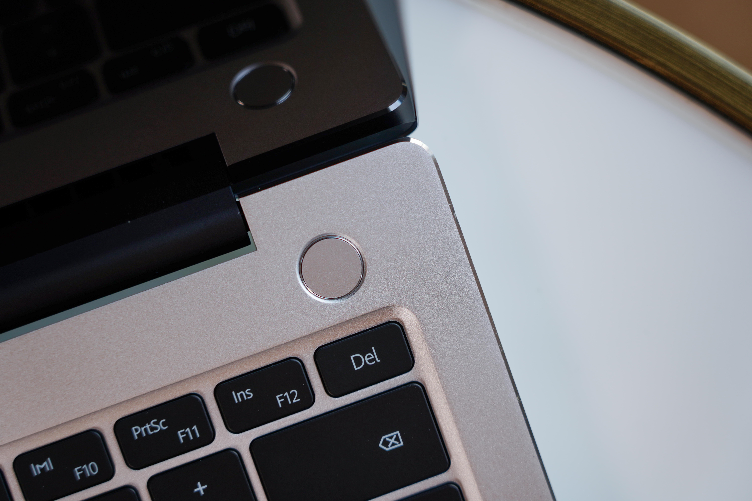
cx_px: 376
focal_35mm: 105
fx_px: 2193
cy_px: 250
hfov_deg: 19.5
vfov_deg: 13.0
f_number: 4
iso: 100
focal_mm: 105
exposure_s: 1/40
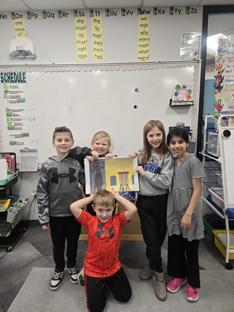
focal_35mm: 23
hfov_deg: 58.9
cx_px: 117
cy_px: 156
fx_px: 207
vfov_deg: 73.9
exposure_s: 1/120
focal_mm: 5.4
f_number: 1.8
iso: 250
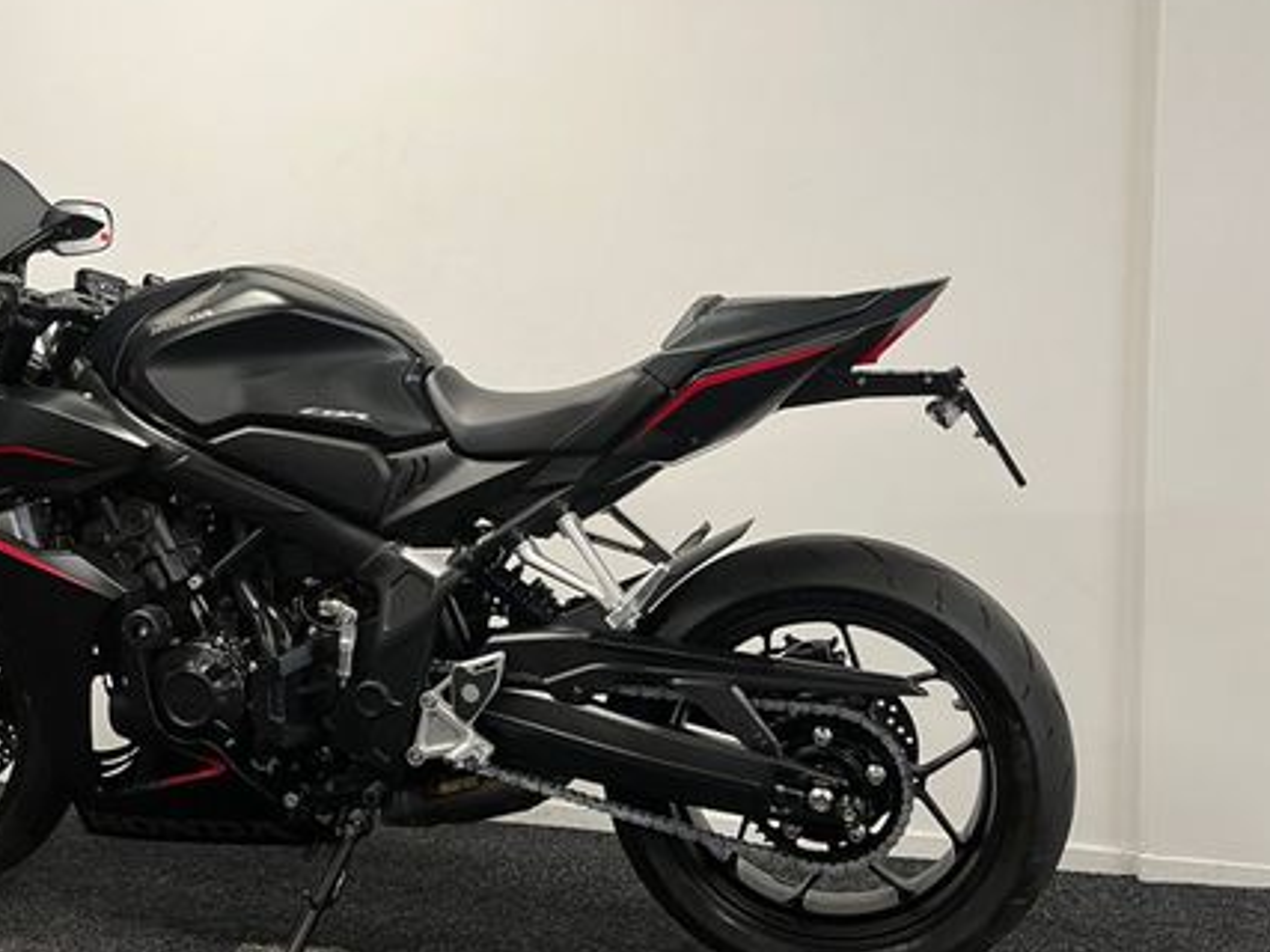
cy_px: 482
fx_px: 1430
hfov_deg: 47.6
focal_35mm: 39
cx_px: 503
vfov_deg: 36.8
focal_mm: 5.1
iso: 64
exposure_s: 1/50
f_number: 1.6
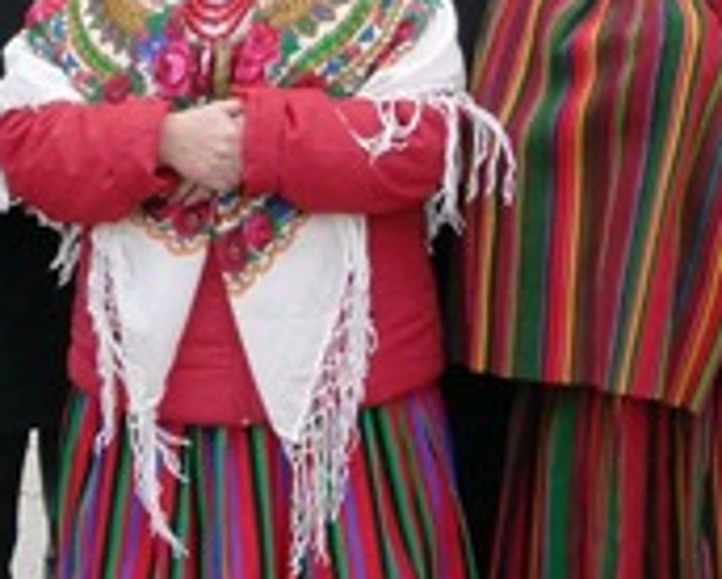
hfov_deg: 11.5
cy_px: 21
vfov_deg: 9.2
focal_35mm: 167
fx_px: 3573
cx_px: 617
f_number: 3.2
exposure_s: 1/60
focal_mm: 8.3
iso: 200
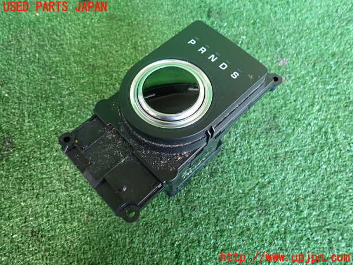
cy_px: 132
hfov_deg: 69.4
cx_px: 176
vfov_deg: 54.9
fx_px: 255
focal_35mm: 25
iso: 400
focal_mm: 4.5
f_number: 2
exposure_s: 1/30
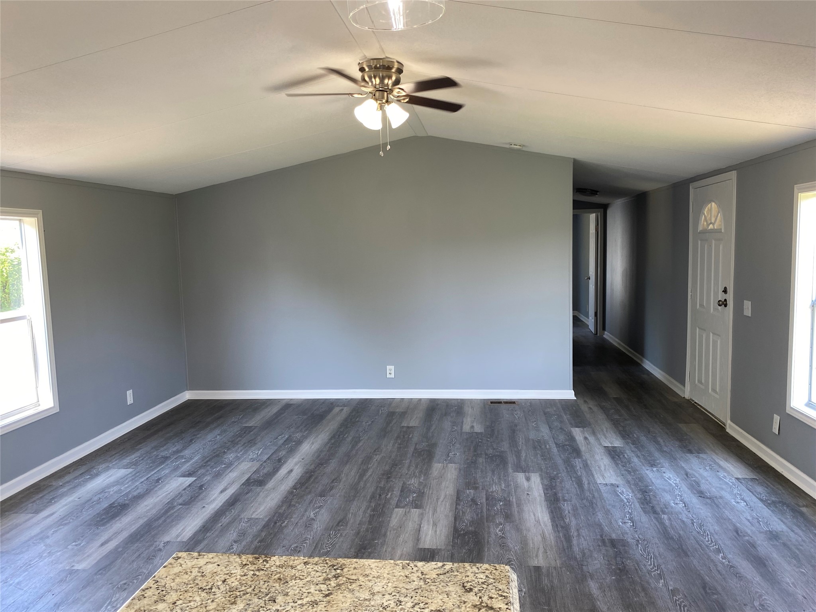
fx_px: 613
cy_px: 306
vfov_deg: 53.1
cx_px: 408
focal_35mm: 26
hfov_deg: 67.3
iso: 64
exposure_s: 1/120
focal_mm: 4.25
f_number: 1.8
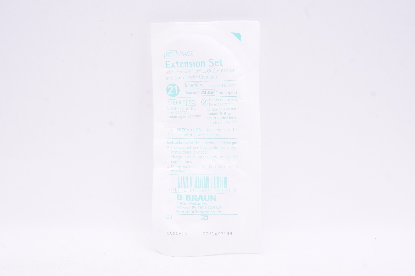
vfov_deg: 28.0
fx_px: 553
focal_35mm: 48
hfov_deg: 41.2
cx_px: 208
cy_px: 138
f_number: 13
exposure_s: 1/25
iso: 800
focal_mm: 32
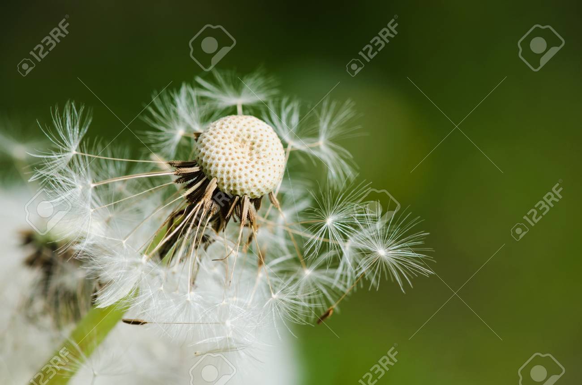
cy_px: 192
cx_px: 291
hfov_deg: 16.1
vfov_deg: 10.7
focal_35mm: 128
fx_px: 2057
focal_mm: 85
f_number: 7.1
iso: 100
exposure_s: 1/200
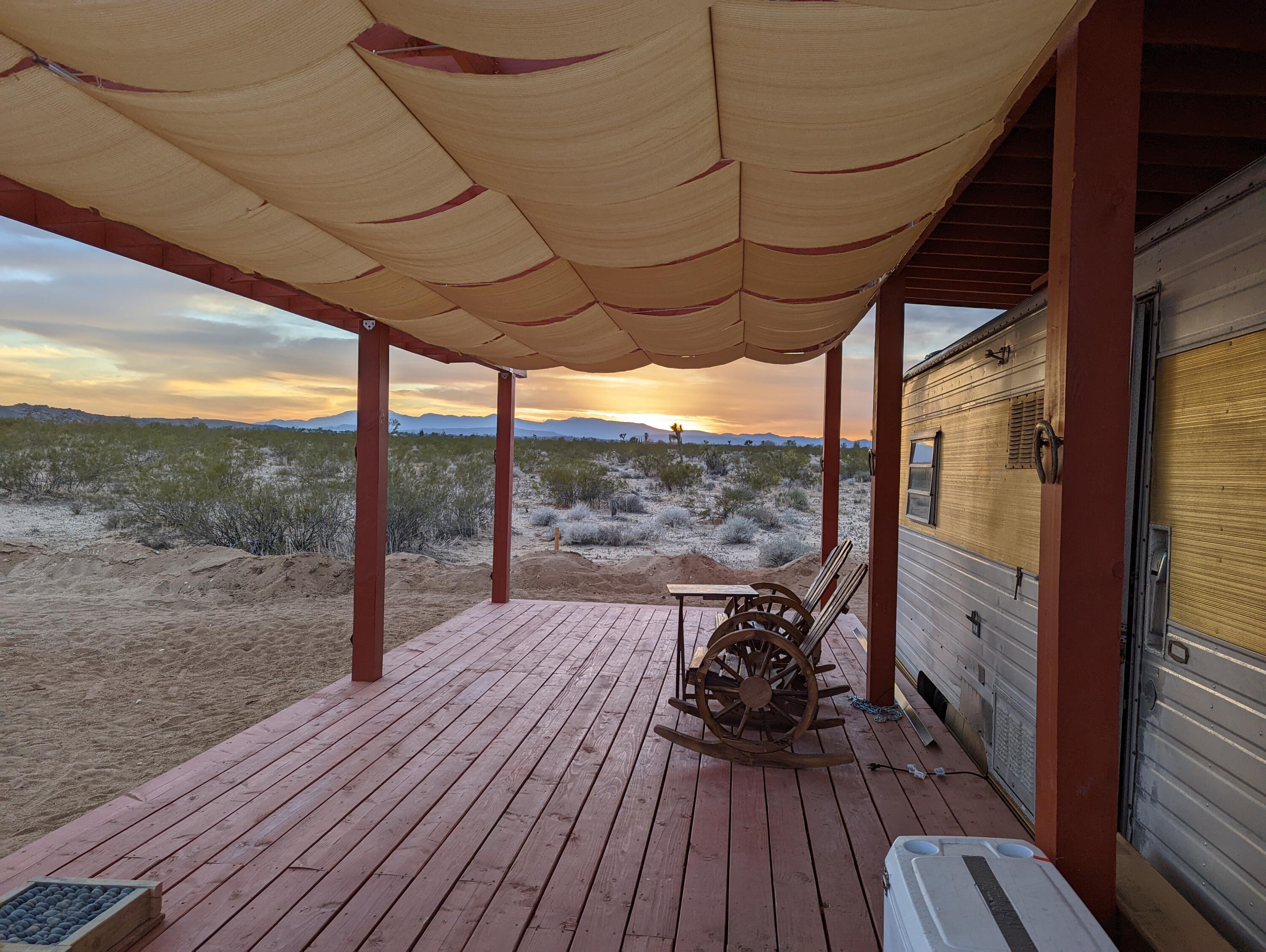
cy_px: 476
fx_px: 879
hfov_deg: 71.5
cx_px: 633
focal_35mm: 24
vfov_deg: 56.9
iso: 38
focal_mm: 6.81
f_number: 1.85
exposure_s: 1/296
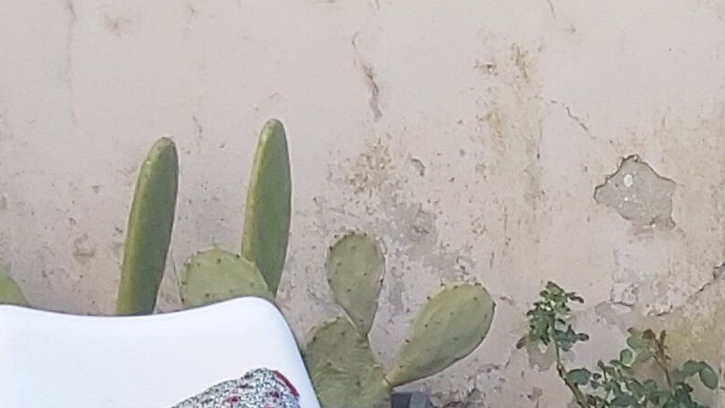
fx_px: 2787
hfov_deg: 14.2
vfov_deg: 7.3
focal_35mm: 145
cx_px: 947
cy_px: 1282
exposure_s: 1/380
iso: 64
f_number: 1.7
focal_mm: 3.92
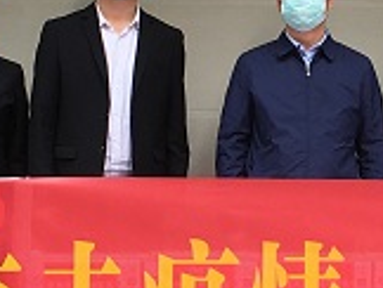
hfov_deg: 13.7
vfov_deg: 10.4
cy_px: 47
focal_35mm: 143
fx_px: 1585
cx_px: 314
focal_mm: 4.15
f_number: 2.2
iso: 25
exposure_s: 1/336
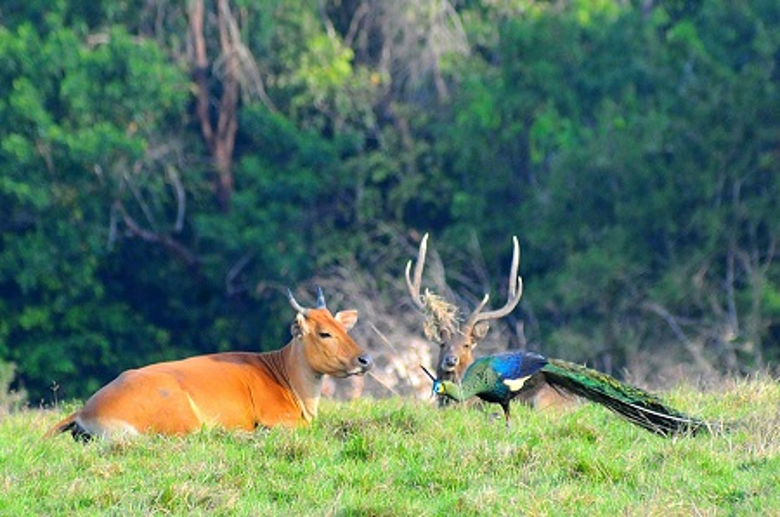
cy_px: 258
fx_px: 12972
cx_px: 390
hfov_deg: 3.4
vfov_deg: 2.3
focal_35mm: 600
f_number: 8
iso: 1000
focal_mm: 400
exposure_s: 1/320
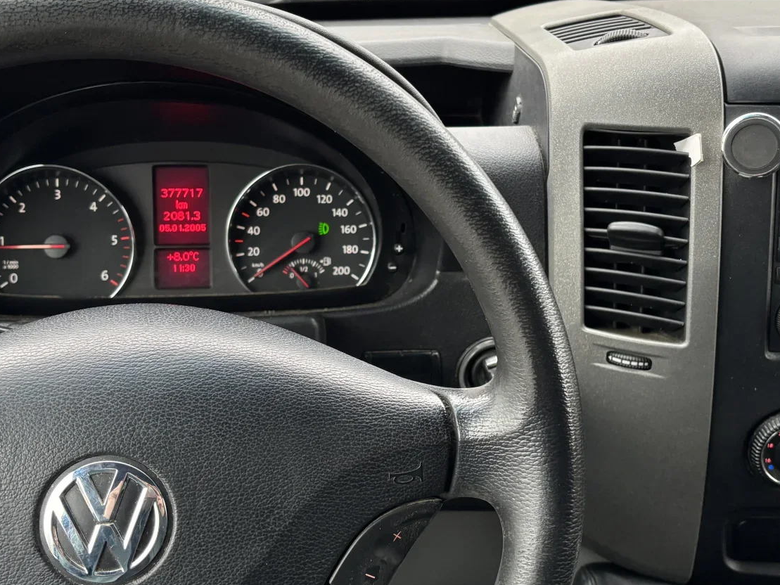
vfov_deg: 32.2
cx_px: 418
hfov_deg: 42.0
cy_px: 255
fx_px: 1014
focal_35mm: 45
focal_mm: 5.96
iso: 125
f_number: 1.6
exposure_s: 1/72
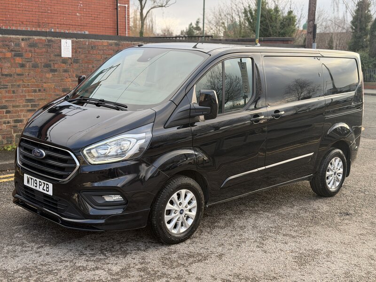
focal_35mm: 48
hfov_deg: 39.7
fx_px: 521
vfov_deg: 30.3
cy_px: 141
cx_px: 188
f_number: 1.78
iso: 80
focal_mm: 6.76
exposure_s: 1/263
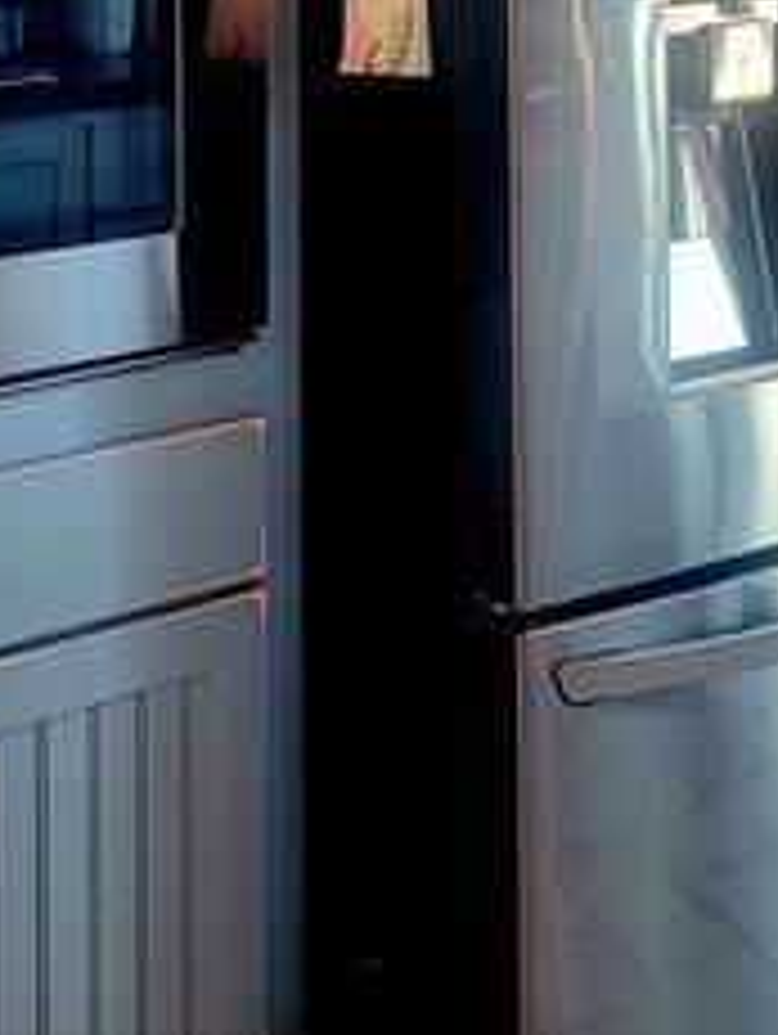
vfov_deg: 22.7
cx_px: 598
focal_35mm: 80
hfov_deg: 18.3
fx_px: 2393
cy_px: -158
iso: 160
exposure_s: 1/60.2
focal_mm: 6.7
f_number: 1.8
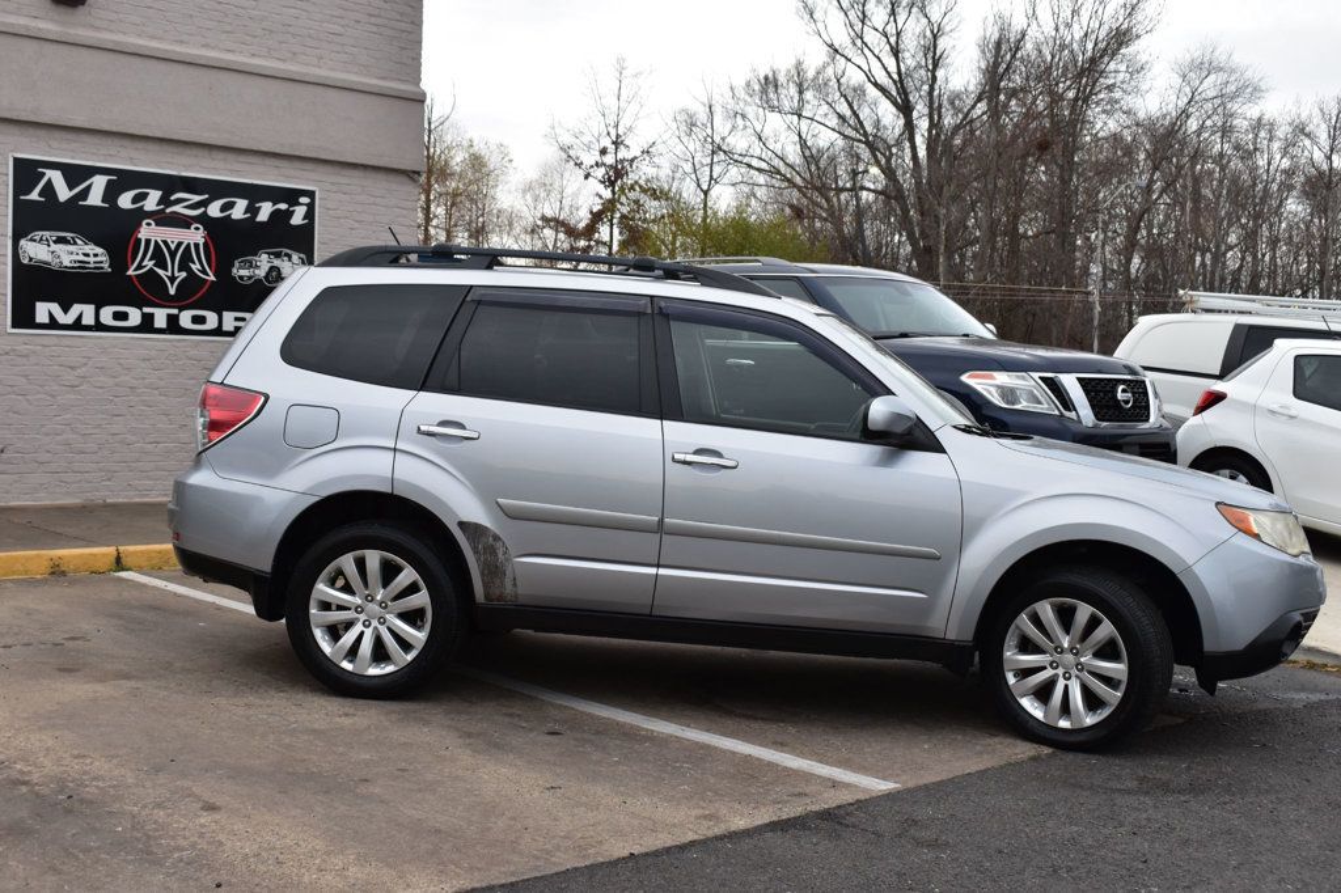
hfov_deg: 45.0
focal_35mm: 44
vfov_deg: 30.8
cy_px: 446
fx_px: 1620
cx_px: 670
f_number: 8
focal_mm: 29
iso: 400
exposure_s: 1/60
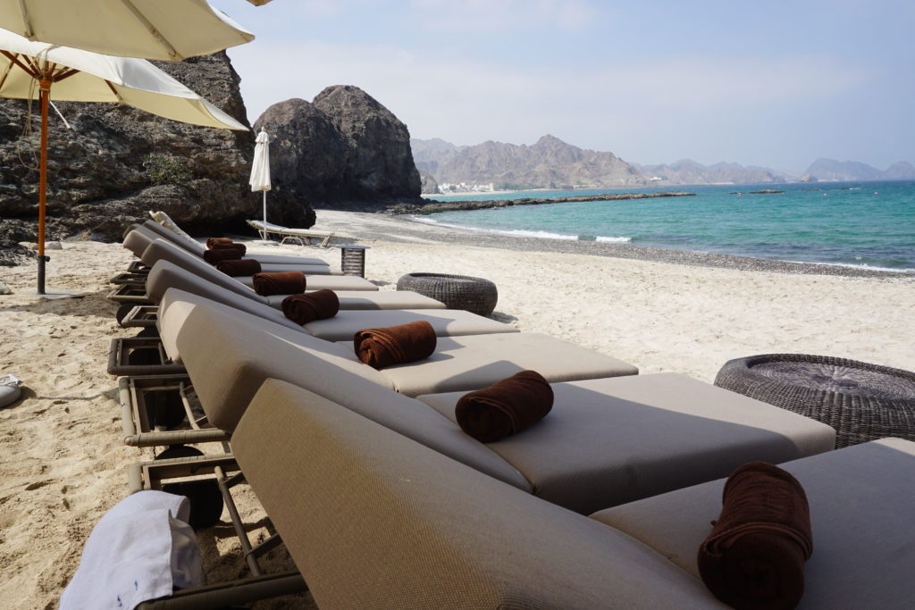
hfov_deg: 67.4
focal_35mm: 27
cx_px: 458
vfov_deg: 47.9
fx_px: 686
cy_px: 305
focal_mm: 18
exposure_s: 1/125
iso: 100
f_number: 11
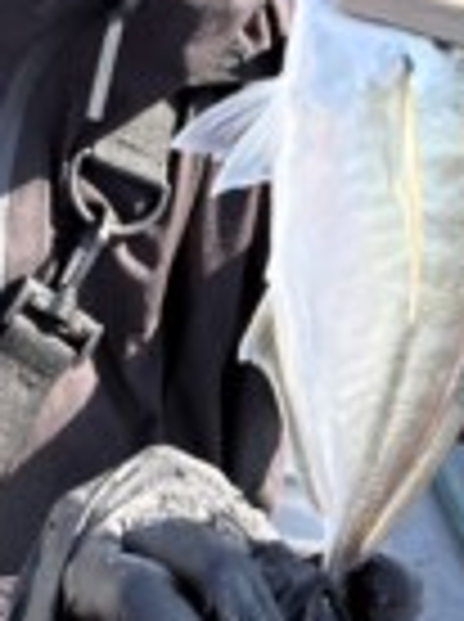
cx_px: 284
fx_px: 1524
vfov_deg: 23.0
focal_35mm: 85
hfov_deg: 17.3
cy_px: 220
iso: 64
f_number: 1.6
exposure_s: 1/1016
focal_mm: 5.96
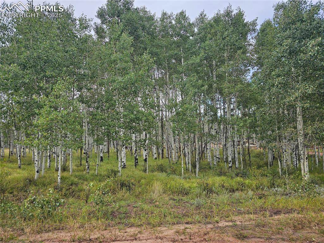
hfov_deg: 74.0
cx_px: 162
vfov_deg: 58.8
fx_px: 215
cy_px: 122
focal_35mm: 23
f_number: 1.7
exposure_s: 1/285
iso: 10
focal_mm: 6.3
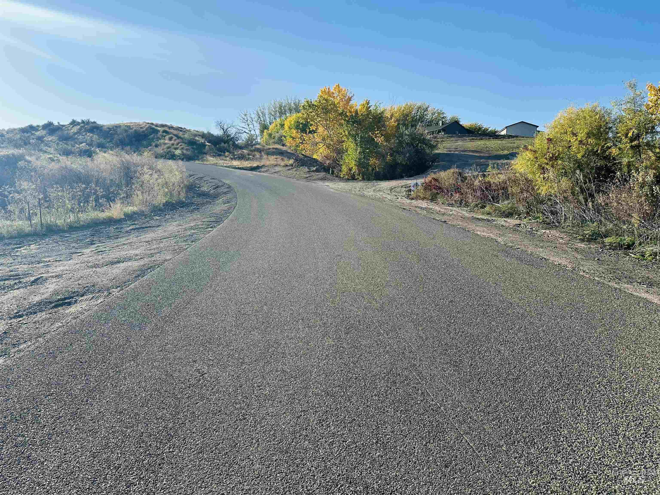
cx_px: 330
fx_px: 458
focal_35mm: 24
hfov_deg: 71.6
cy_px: 248
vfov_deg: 56.8
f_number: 1.78
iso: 80
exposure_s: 1/3472
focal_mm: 6.86
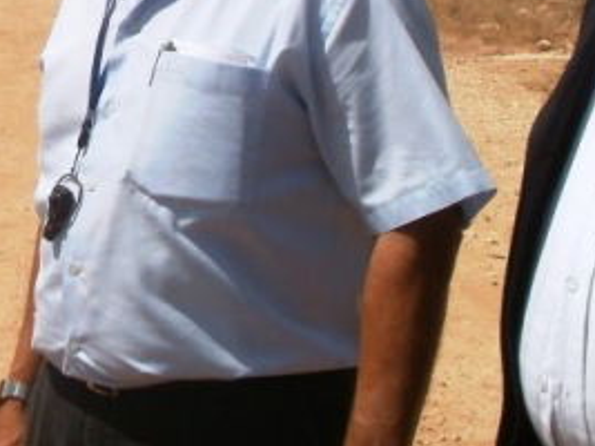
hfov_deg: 17.3
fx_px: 1856
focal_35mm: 108
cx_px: -145
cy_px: -62
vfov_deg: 13.4
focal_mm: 6.3
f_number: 5.6
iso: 100
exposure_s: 1/1250
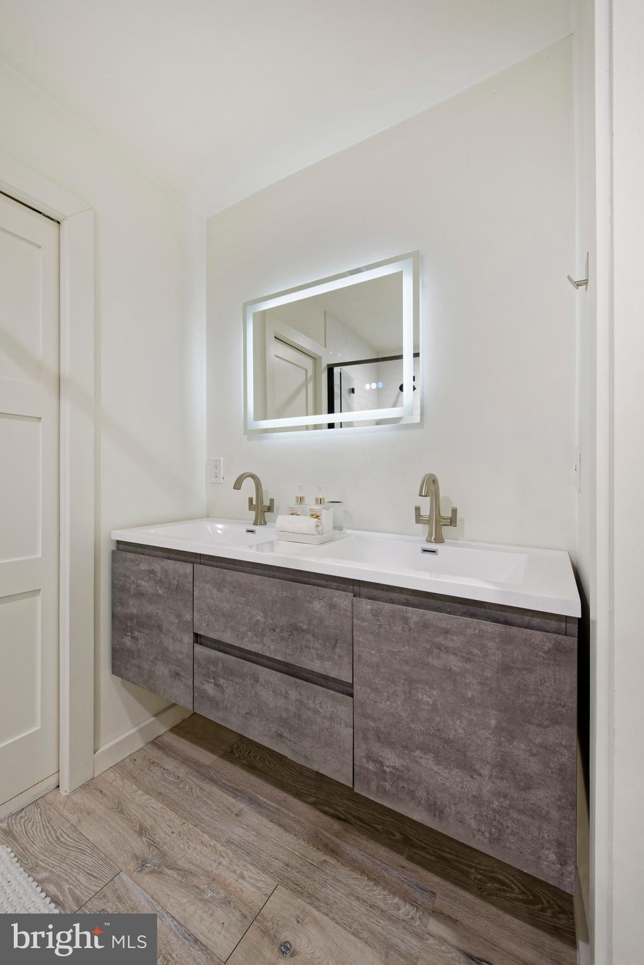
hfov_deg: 81.2
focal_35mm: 14
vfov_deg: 104.2
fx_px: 375
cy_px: 482
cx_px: 322
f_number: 16
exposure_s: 1
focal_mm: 14
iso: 320
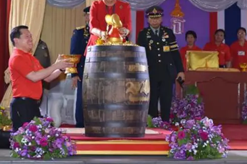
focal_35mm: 104
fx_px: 713
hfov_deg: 19.6
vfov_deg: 13.1
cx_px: 120
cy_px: 49
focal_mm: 66
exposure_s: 1/125
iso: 1600
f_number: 5.6
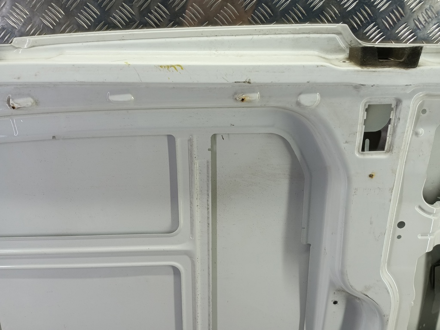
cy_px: 165
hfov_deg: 73.9
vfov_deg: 58.9
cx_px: 220
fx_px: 292
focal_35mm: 23
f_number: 1.6
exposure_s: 1/100
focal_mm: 4.11
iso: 145
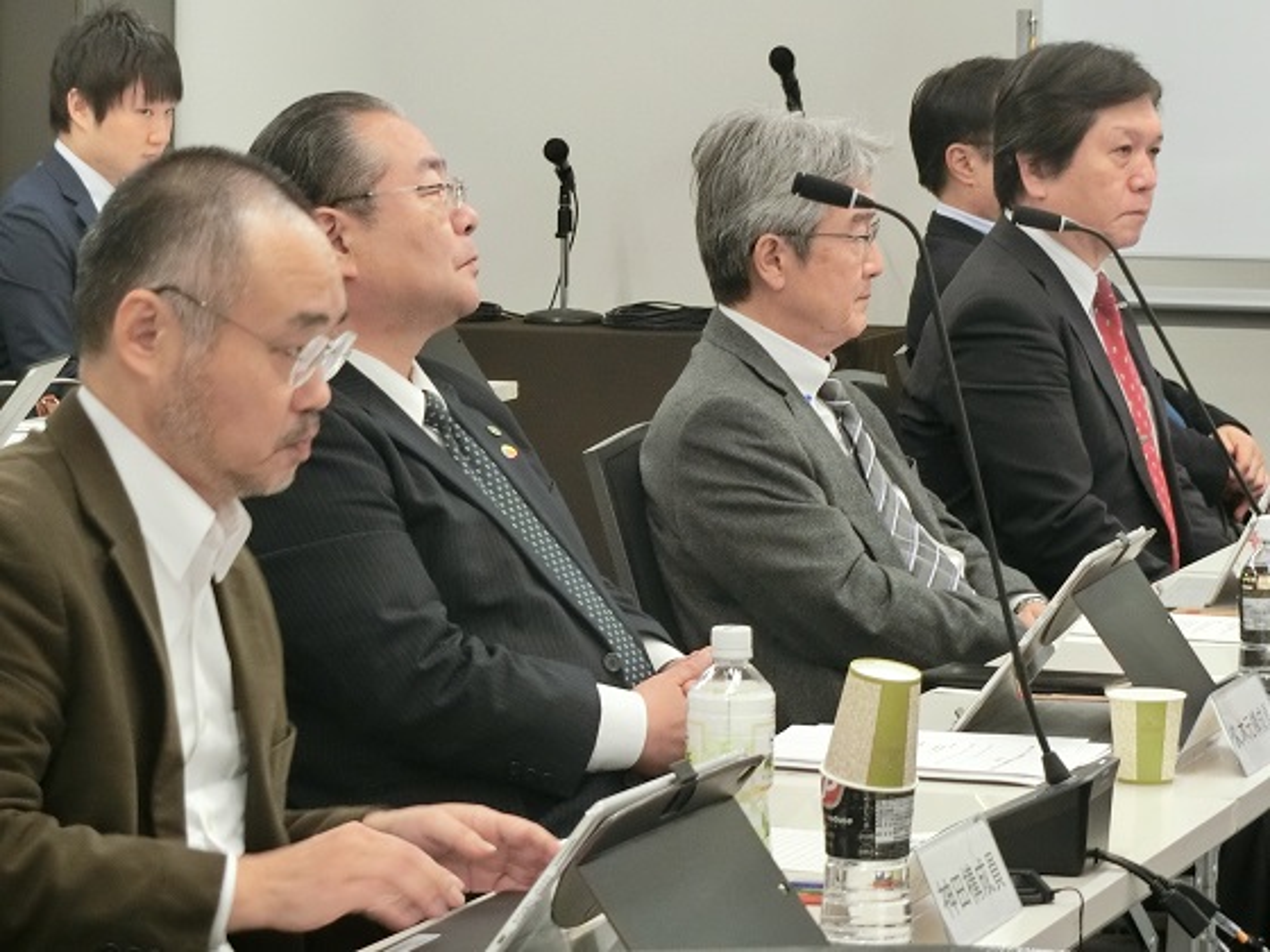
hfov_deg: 13.8
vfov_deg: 10.4
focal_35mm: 143
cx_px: 635
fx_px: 5246
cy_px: 476
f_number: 5.8
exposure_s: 1/30
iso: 500
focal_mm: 25.5
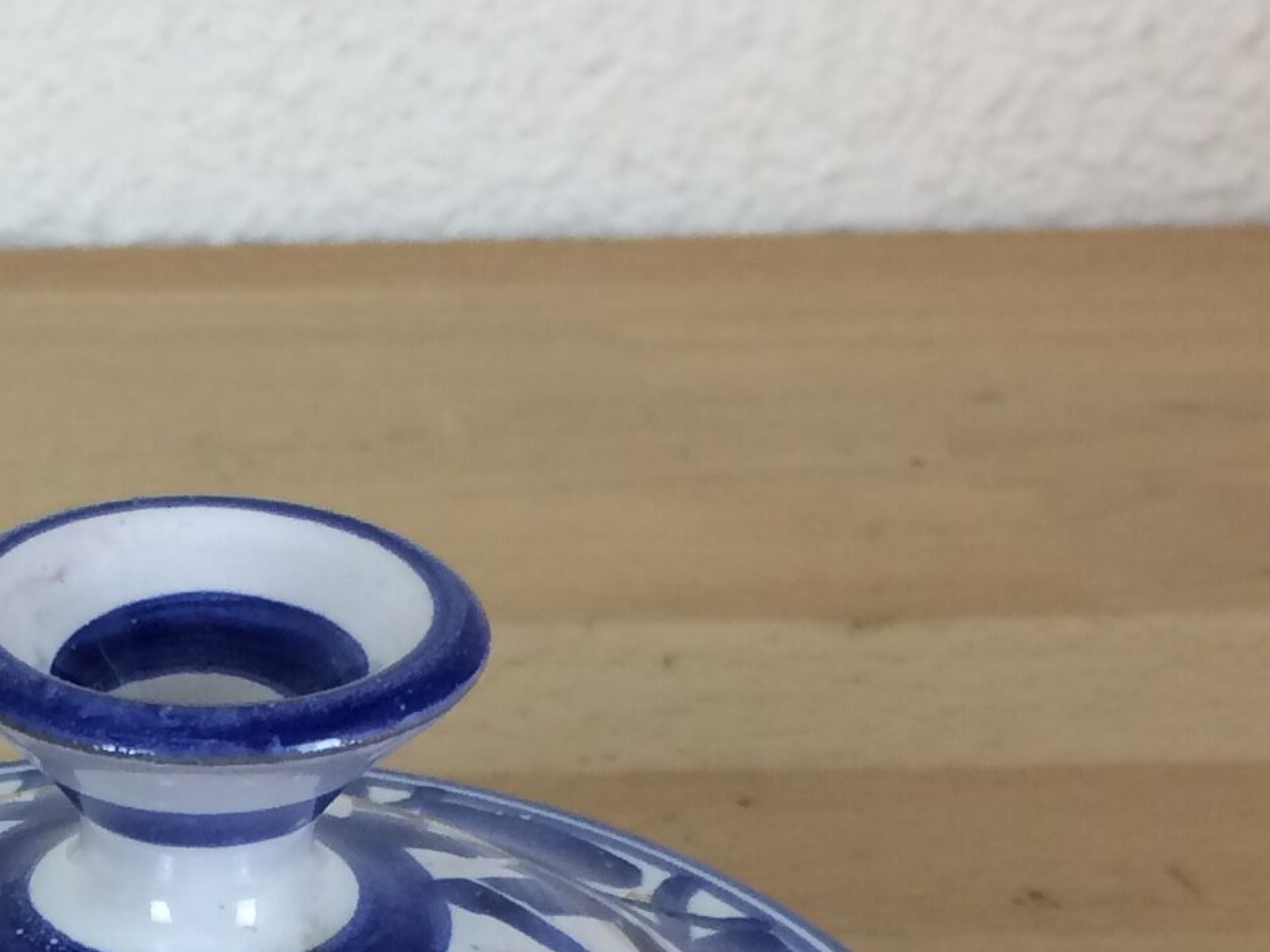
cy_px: 1299
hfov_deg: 19.3
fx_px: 3632
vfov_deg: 14.2
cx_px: 4
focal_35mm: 99
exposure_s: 1/33
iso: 40
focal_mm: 4.15
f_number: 2.2
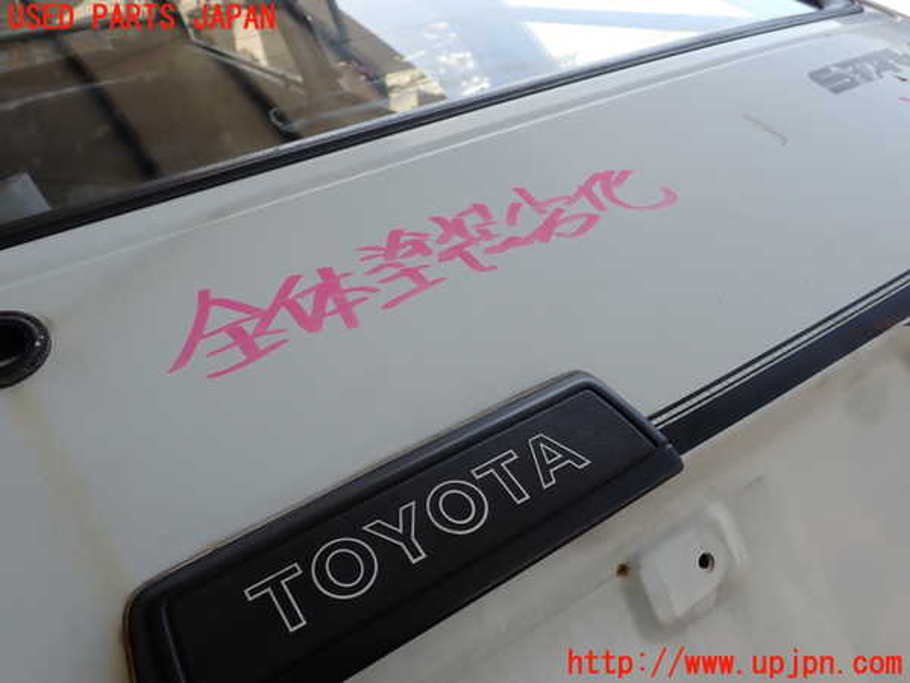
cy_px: 342
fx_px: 789
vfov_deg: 46.8
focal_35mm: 30
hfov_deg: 60.0
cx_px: 455
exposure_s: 1/320
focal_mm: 5.4
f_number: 3.2
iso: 100
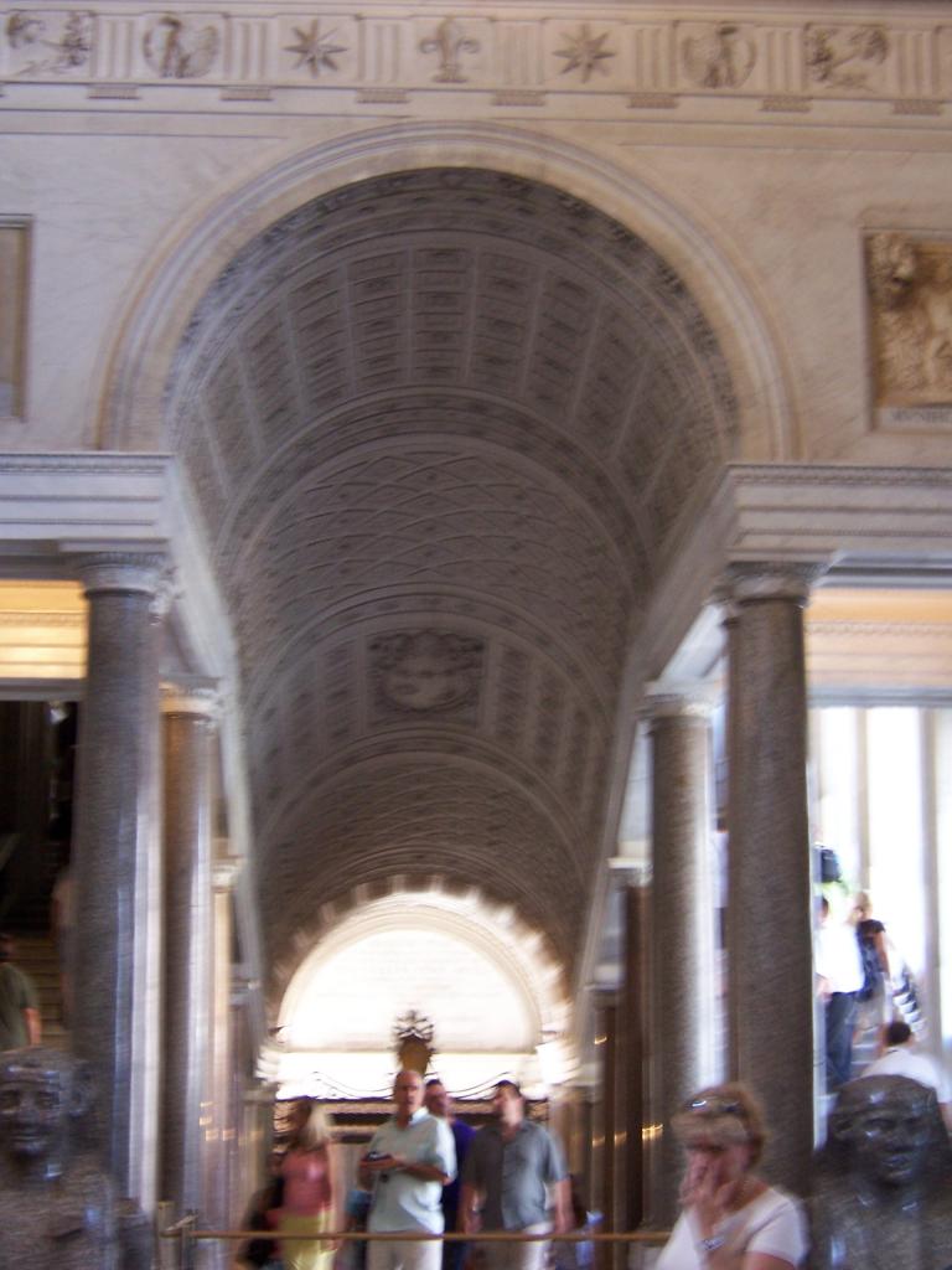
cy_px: 635
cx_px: 476
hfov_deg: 22.3
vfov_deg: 29.4
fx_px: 2420
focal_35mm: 66
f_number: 4
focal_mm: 11
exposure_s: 1/8
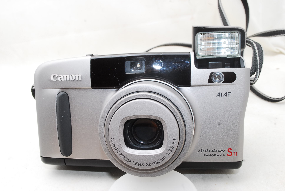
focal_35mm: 36
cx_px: 142
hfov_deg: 53.1
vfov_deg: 37.0
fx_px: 285
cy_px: 96
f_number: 13
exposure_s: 1/125
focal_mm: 24
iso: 640
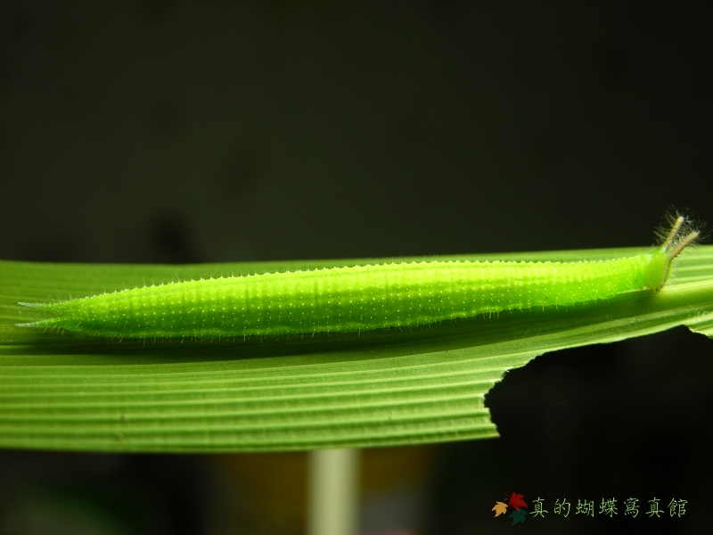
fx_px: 1524
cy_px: 268
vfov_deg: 19.9
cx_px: 356
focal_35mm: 74
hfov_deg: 26.3
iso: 50
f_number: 3.8
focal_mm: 18.8
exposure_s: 1/39.9
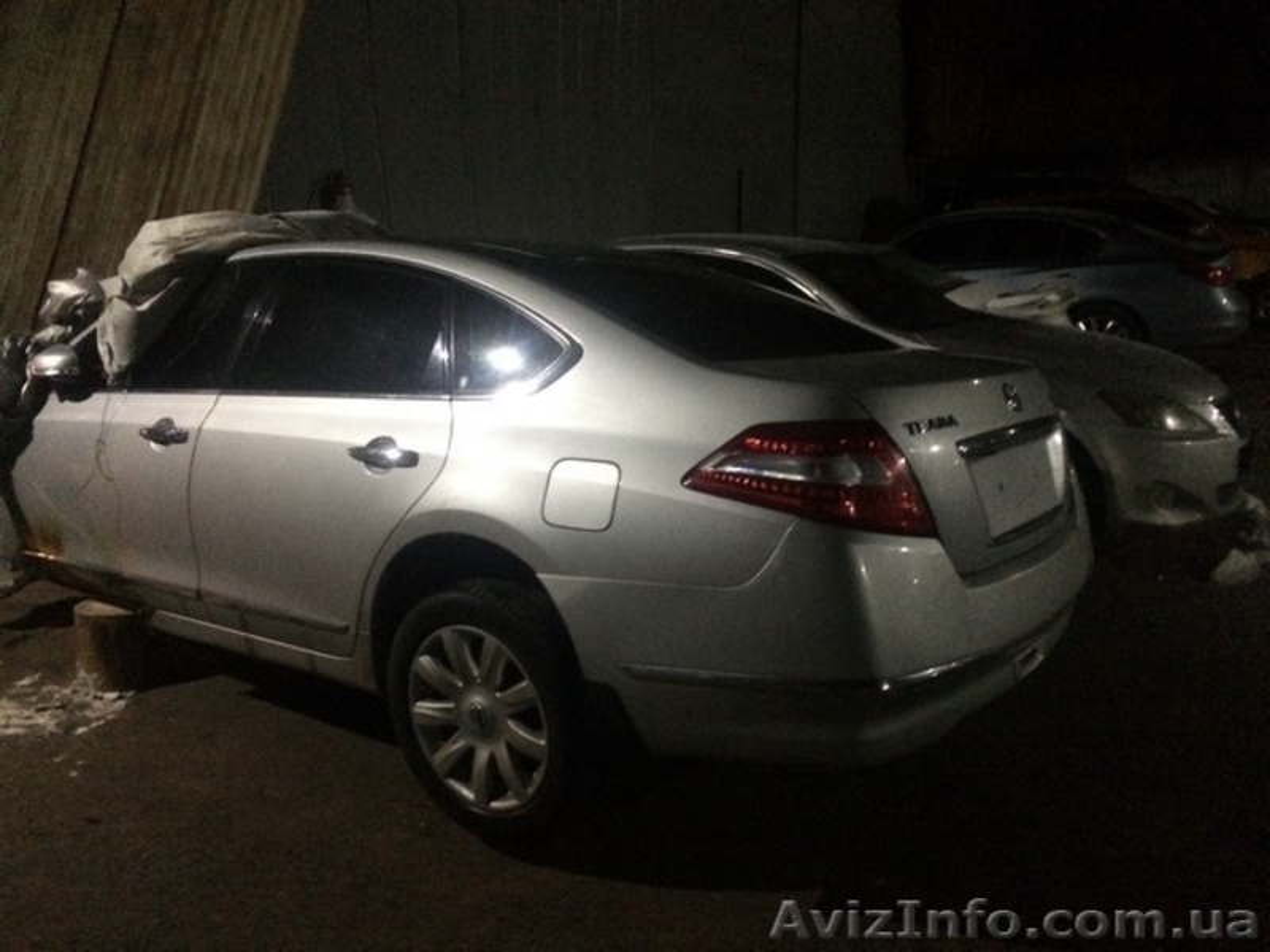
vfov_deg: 48.2
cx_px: 635
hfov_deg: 61.7
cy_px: 476
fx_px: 1064
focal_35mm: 29
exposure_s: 1/17
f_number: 2.2
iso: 640
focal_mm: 4.15
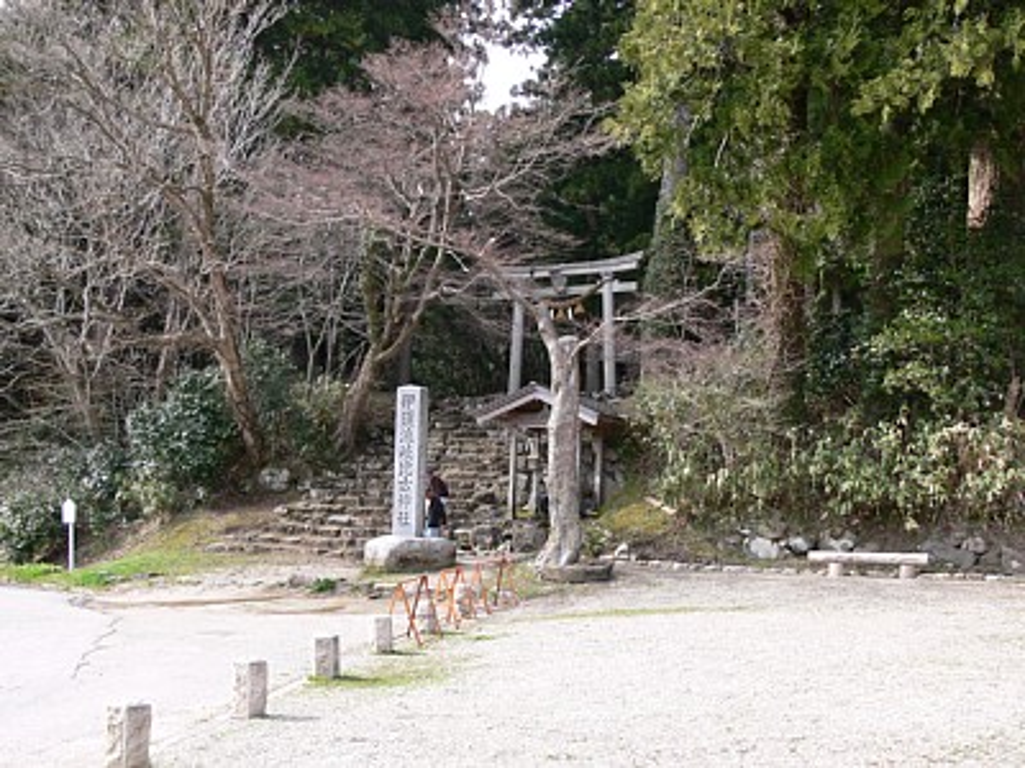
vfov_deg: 38.7
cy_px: 384
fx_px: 1096
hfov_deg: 50.1
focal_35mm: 37
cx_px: 512
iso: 80
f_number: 4
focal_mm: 7.8
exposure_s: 1/100
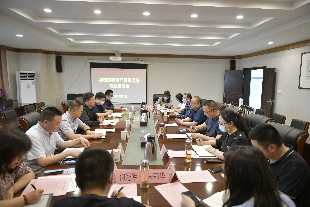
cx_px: 155
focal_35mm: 24
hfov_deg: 73.7
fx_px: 207
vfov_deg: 53.1
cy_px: 104
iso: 3200
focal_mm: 24
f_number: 3.2
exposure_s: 1/320
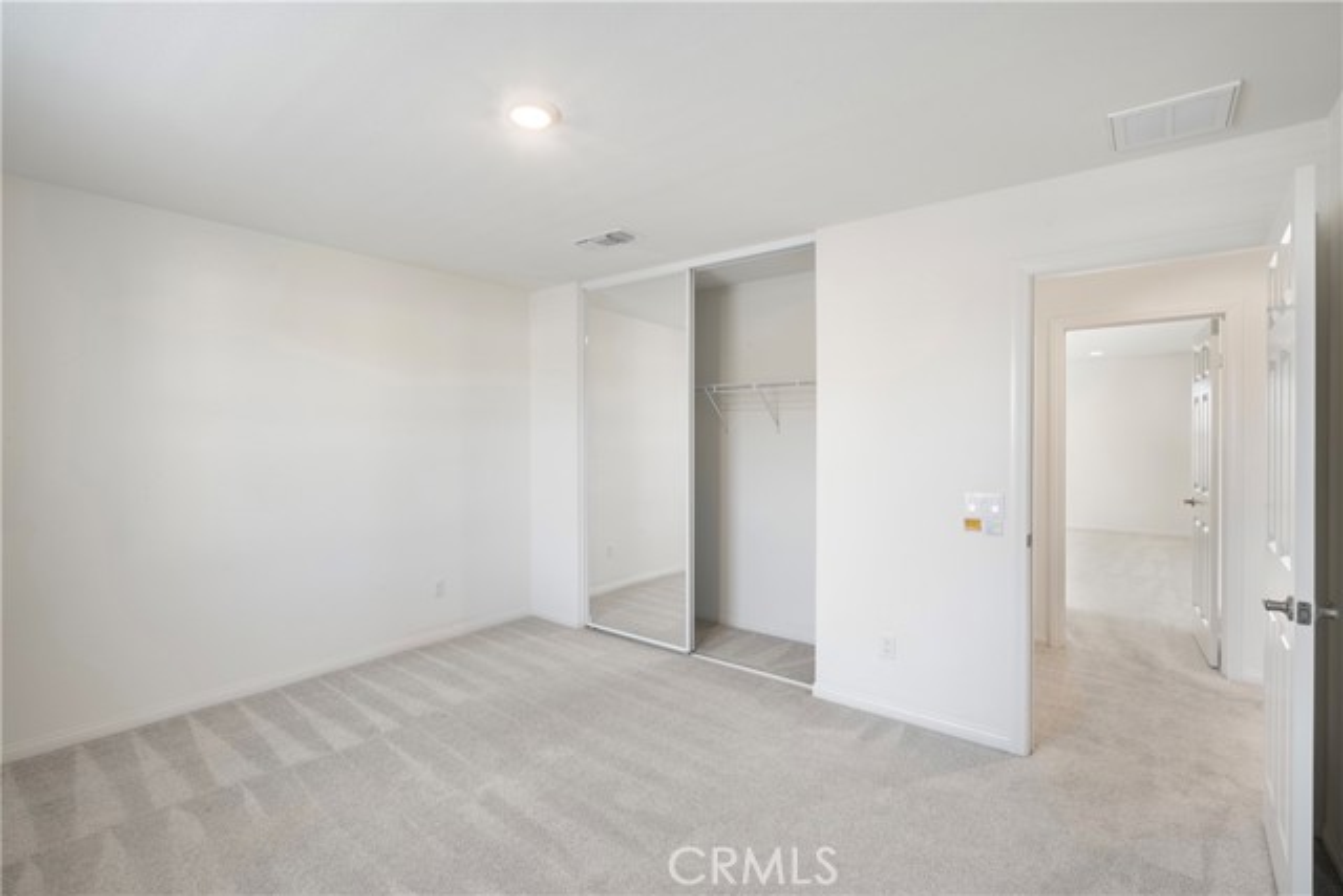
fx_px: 597
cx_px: 672
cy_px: 448
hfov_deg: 96.7
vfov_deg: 73.8
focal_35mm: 16
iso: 40
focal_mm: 16
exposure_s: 4
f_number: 22
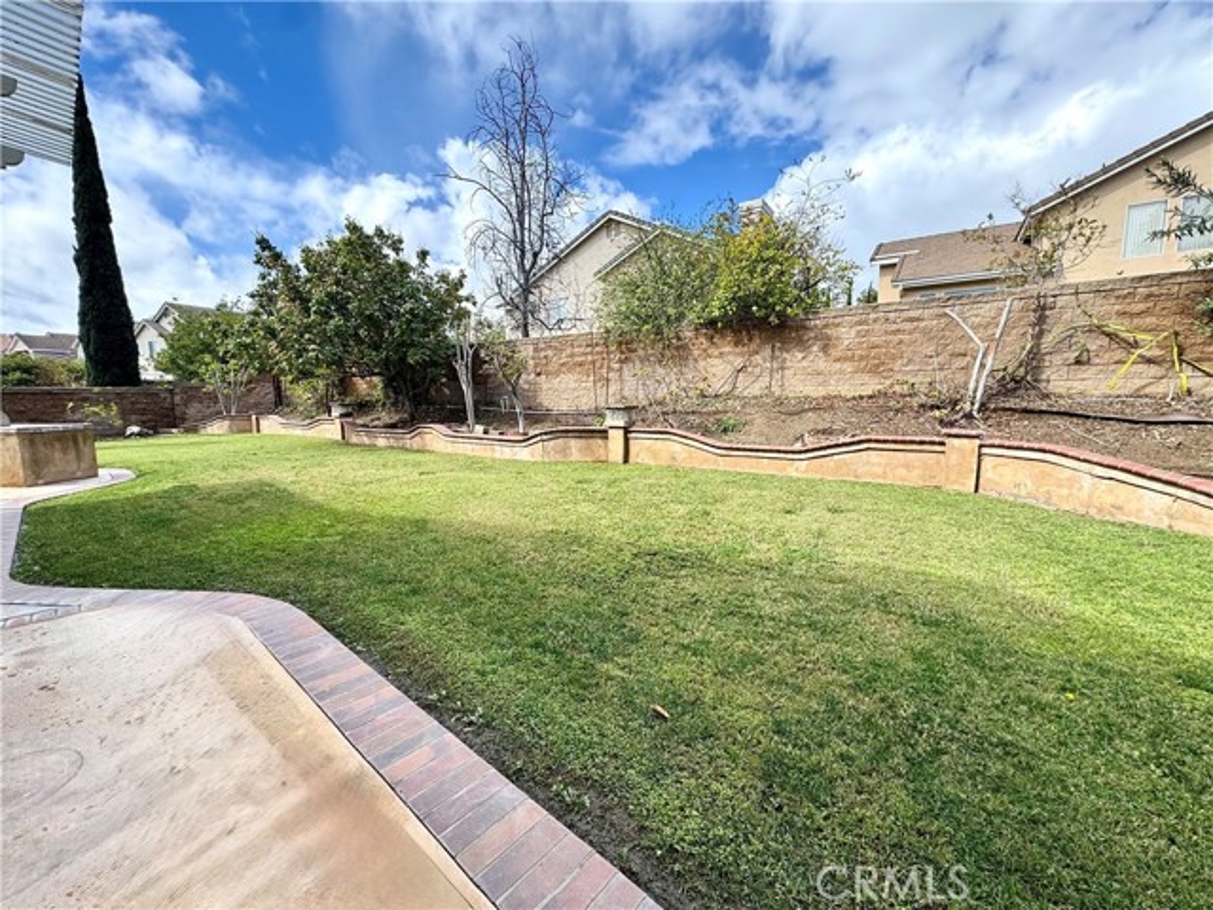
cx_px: 606
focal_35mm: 14
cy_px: 455
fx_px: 491
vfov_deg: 85.7
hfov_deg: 102.1
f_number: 2.2
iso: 40
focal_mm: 2.22
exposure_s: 1/821
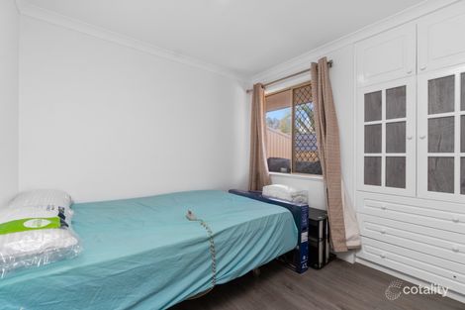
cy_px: 155
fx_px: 194
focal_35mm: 15
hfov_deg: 100.4
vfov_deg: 77.3
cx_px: 232
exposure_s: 1/50
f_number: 8
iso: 400
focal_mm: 10
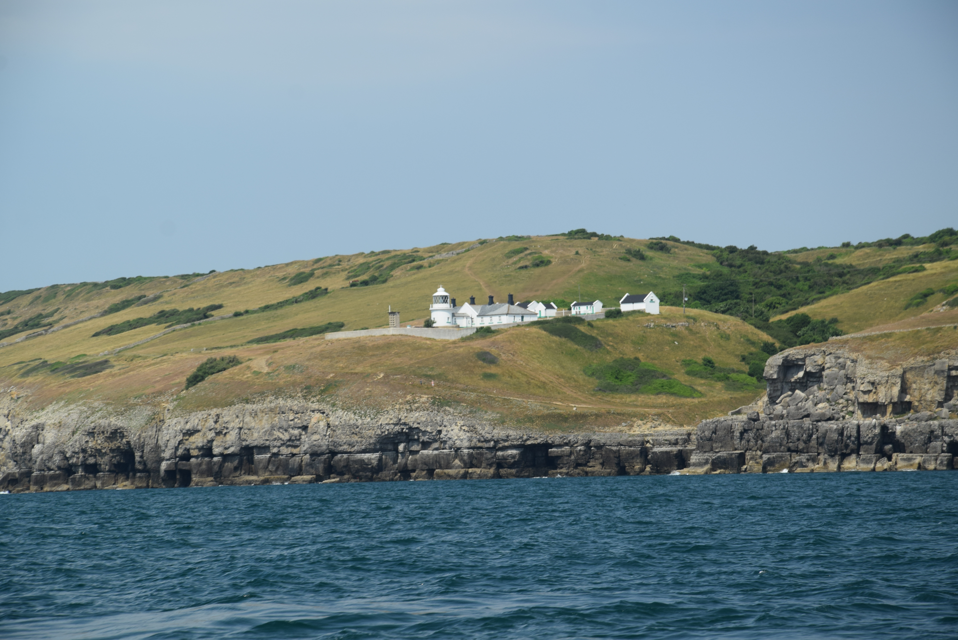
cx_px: 479
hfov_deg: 13.0
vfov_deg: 8.7
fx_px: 4192
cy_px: 320
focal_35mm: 158
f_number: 8
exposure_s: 1/250
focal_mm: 105
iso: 200
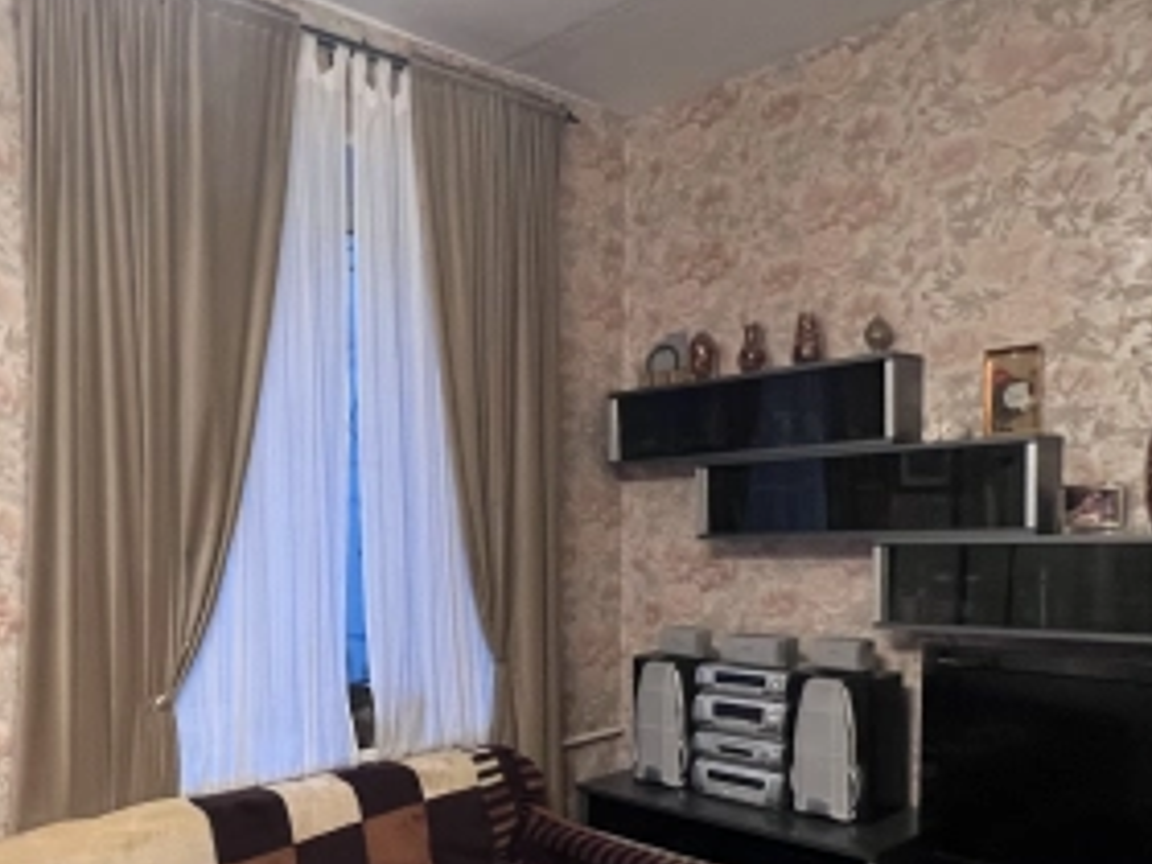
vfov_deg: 47.2
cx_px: 350
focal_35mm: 29
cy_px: 601
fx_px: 965
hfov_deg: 59.7
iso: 500
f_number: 1.8
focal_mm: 1.57
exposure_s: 1/50
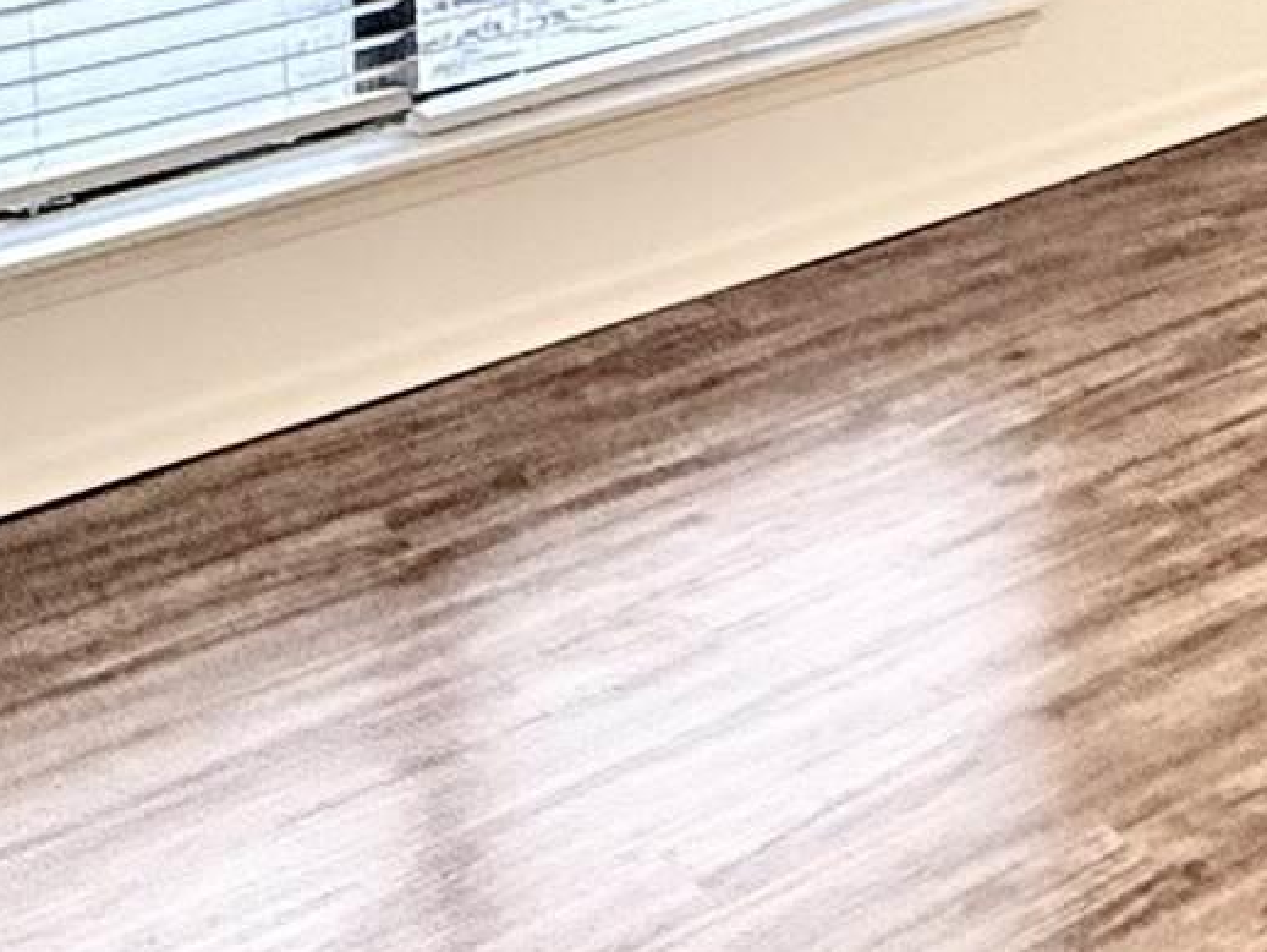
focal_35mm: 83
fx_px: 3039
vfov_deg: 15.5
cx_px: 1866
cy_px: -700
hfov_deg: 20.4
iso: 250
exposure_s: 1/120
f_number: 2.2
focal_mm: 2.22
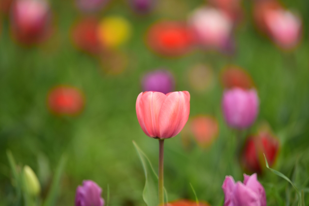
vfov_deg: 6.9
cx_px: 154
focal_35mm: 200
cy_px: 103
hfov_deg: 10.3
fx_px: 1717
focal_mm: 200
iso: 100
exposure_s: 1/640
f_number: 2.8
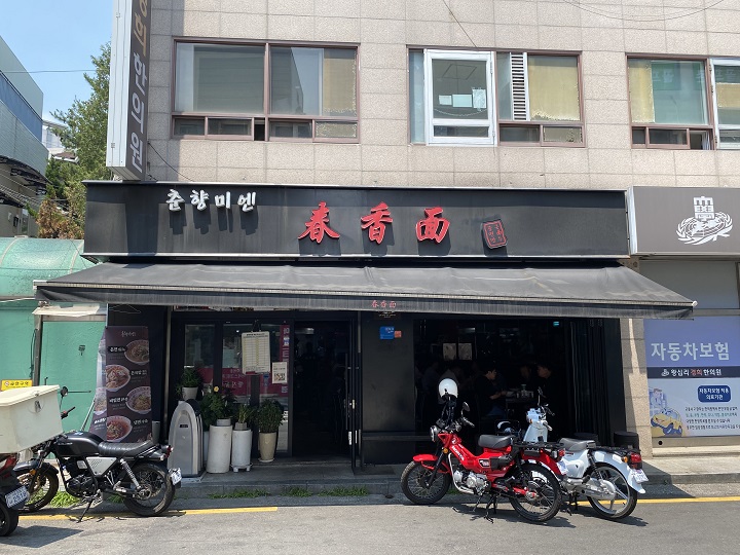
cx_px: 370
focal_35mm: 26
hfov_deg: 67.3
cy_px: 278
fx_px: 556
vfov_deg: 53.1
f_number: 1.8
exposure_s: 1/1157
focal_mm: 4.25
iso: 32
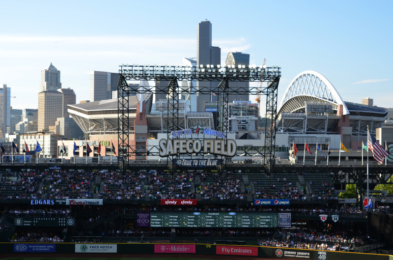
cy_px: 130
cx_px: 196
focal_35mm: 57
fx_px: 621
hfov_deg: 35.1
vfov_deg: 23.6
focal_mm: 38
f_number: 8
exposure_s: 1/250
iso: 200
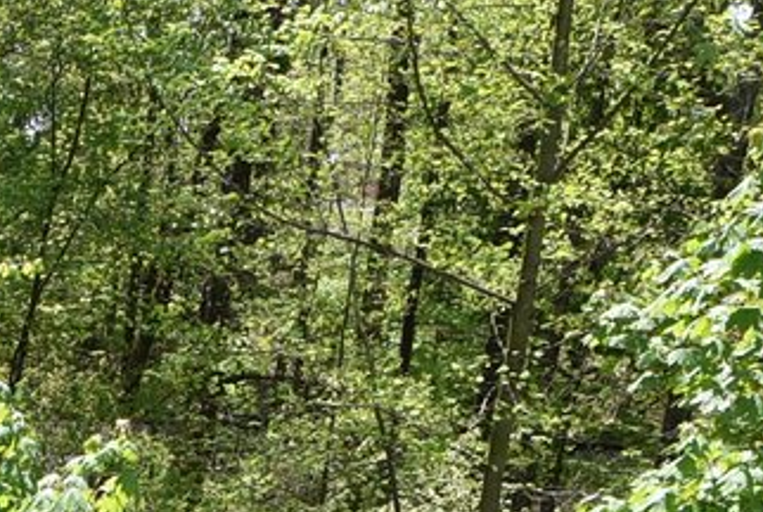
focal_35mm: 79
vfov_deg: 15.3
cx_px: -299
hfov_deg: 22.2
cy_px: 885
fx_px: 1677
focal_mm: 10
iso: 500
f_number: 8
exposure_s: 1/500
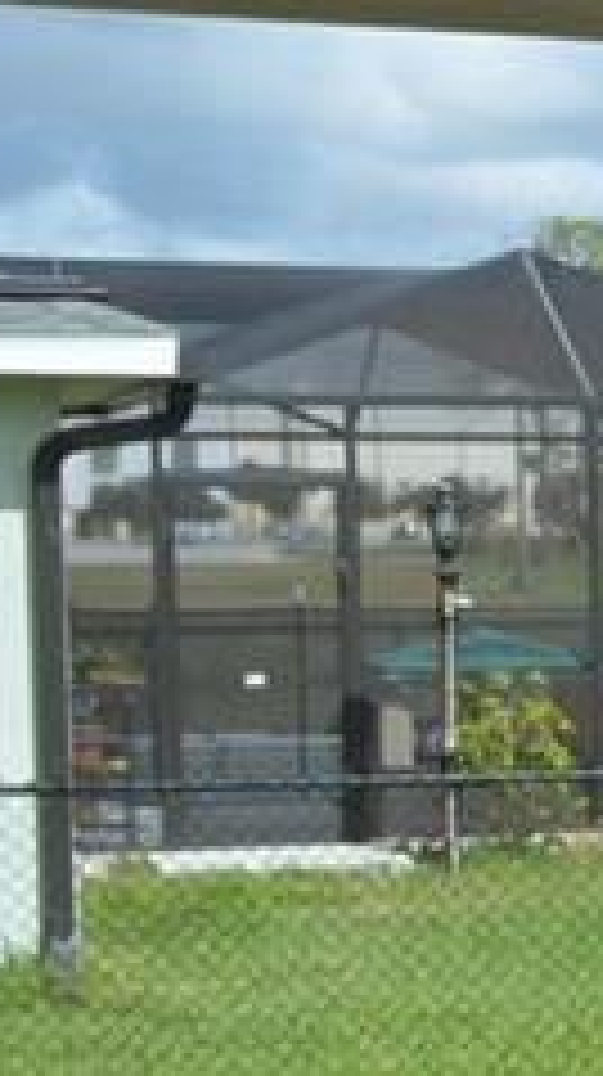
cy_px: 738
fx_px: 3448
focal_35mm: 121
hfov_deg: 7.9
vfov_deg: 17.7
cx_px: 2088
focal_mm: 18
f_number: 7.1
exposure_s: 1/200
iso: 100
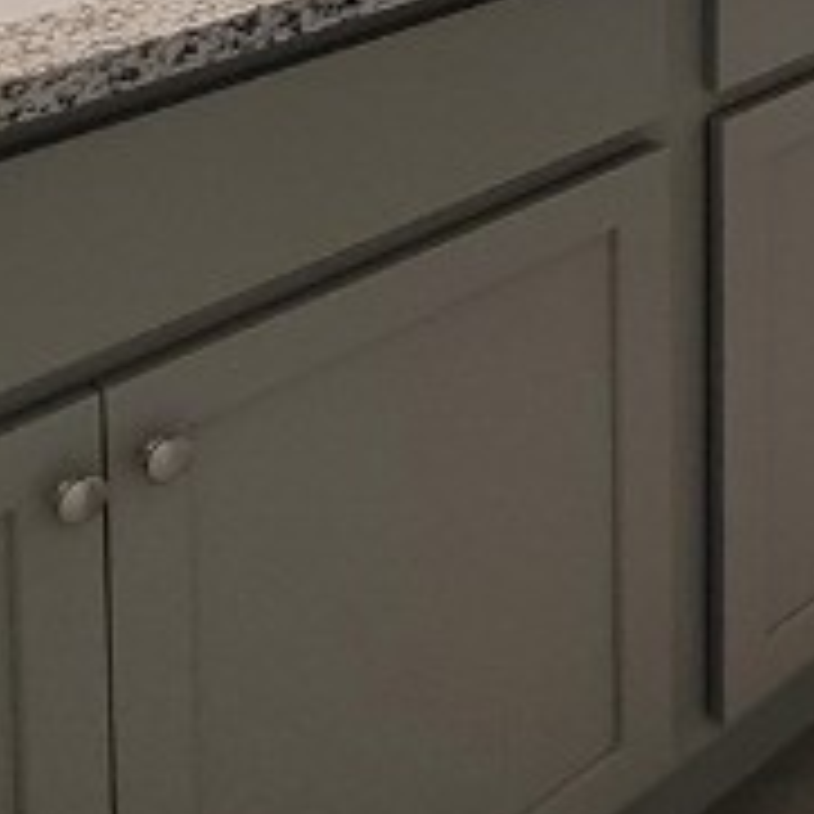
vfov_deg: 20.2
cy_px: -594
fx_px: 1729
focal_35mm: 65
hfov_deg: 20.7
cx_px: 1354
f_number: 2.2
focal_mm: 2.2
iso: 200
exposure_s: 1/60
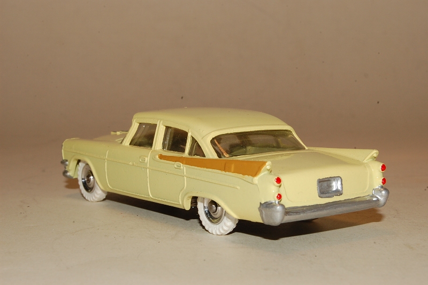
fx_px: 980
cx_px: 214
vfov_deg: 16.5
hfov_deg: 24.6
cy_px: 142
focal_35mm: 82
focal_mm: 55
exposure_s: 1/60
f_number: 20
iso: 400
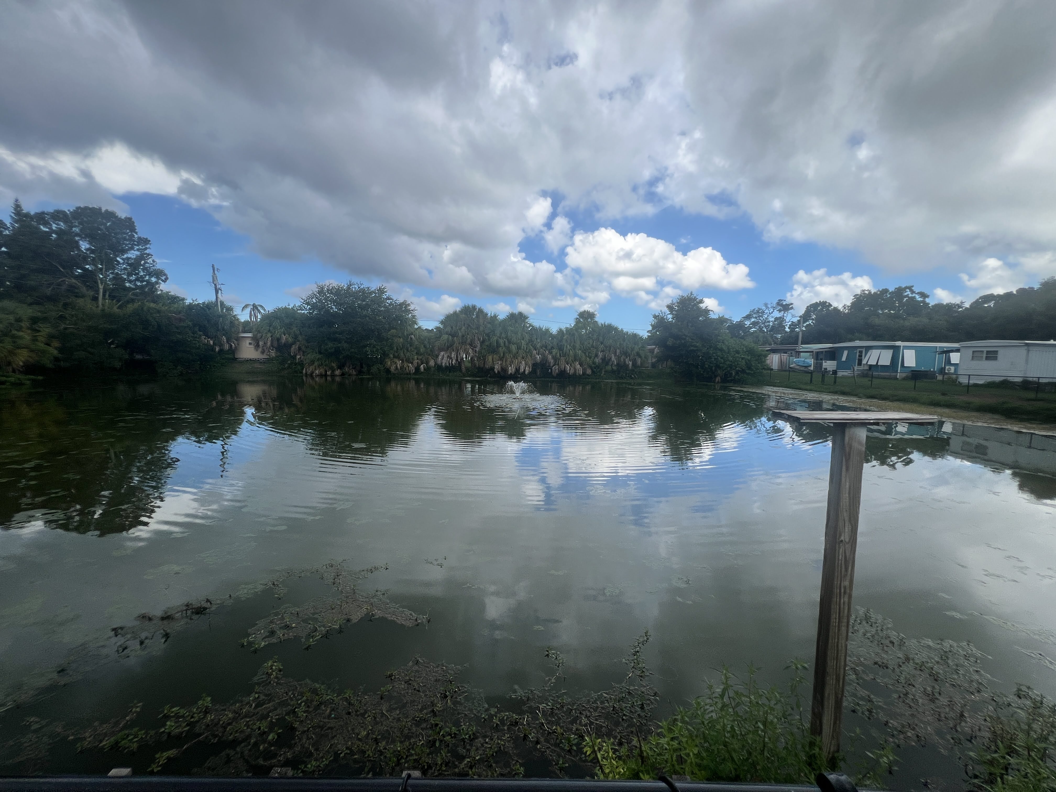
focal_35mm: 13
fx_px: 397
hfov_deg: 106.2
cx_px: 528
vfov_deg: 89.9
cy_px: 396
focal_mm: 1.57
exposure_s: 1/847
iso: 32
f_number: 1.8
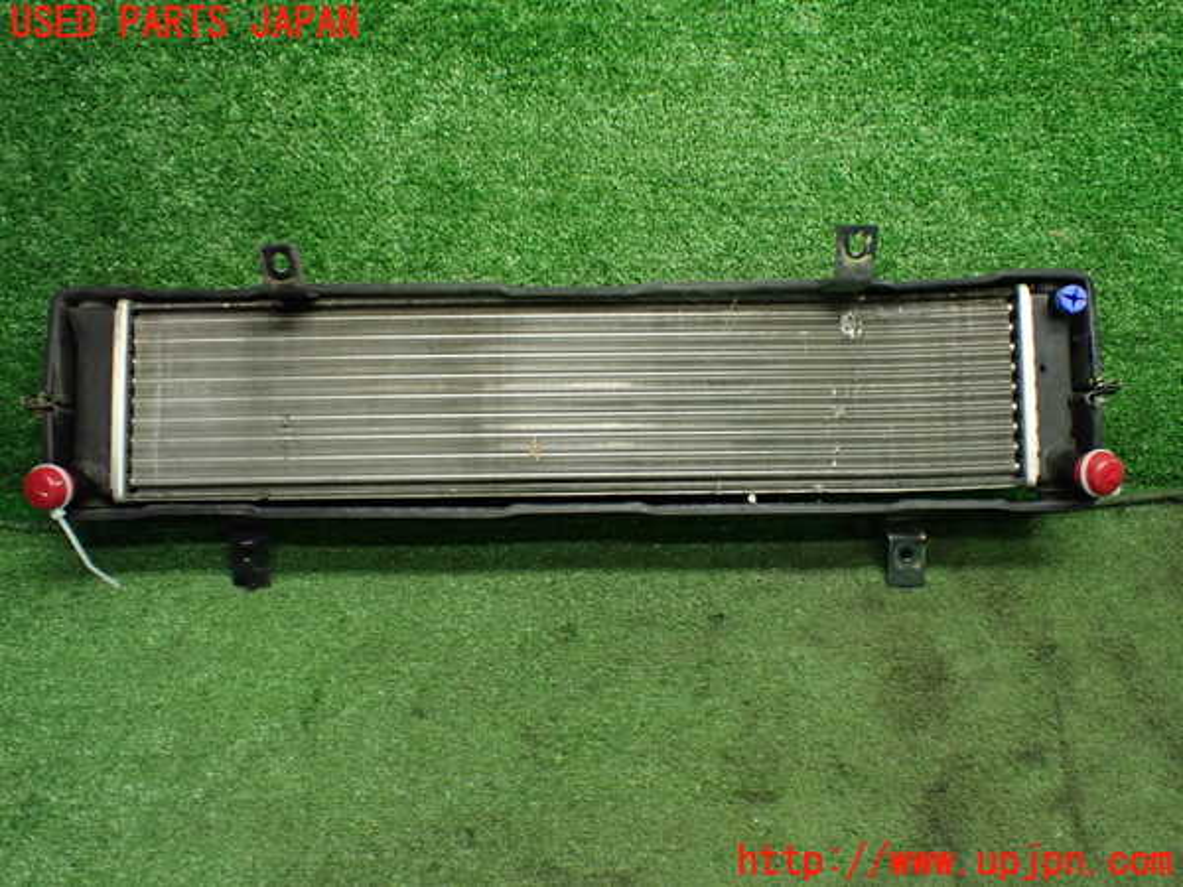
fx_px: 1025
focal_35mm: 30
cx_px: 592
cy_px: 444
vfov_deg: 46.8
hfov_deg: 60.0
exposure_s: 1/125
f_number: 2.3
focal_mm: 5.4
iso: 800
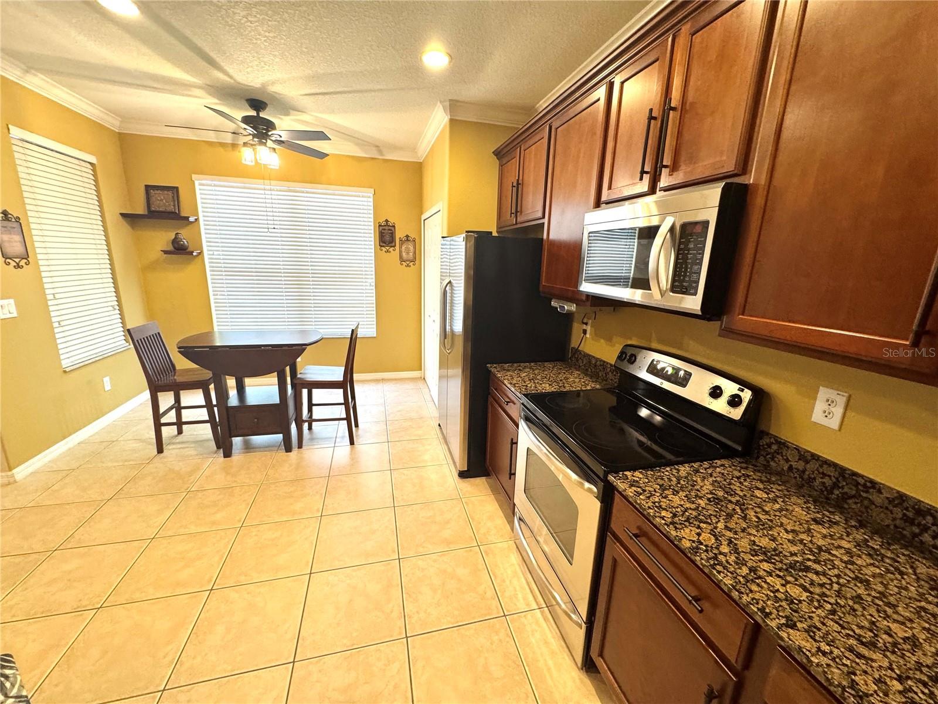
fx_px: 379
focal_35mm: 14
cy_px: 352
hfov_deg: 102.1
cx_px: 469
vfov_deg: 85.7
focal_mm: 2.22
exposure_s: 1/60
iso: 250
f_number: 2.2
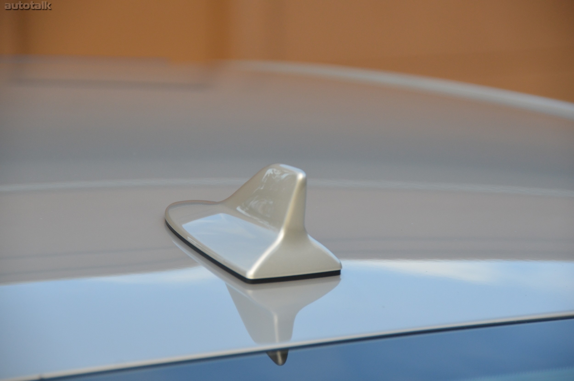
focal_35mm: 180
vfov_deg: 7.6
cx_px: 287
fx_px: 2864
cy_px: 190
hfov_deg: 11.4
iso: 800
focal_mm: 120
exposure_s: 1/500
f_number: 5.3
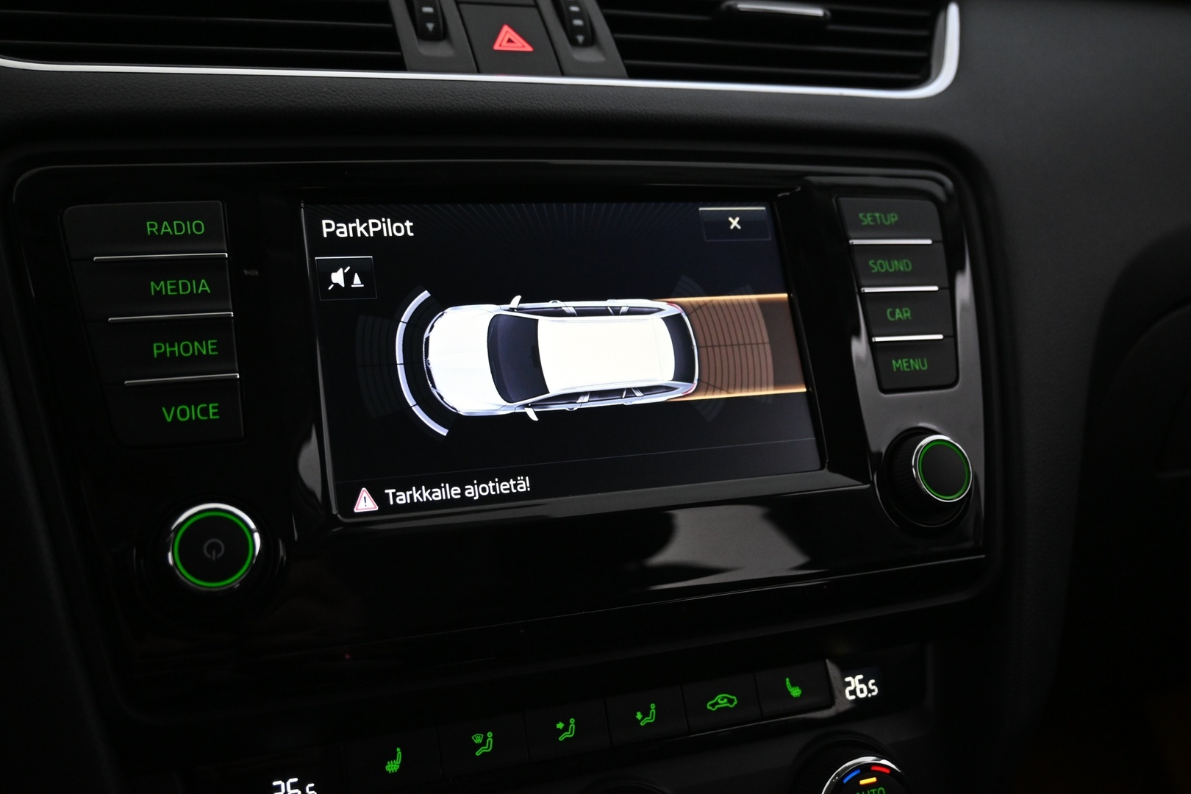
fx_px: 1141
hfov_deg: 55.1
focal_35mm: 34
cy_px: 397
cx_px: 596
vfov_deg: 38.4
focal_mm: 23
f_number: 4.2
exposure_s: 1/40
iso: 2000
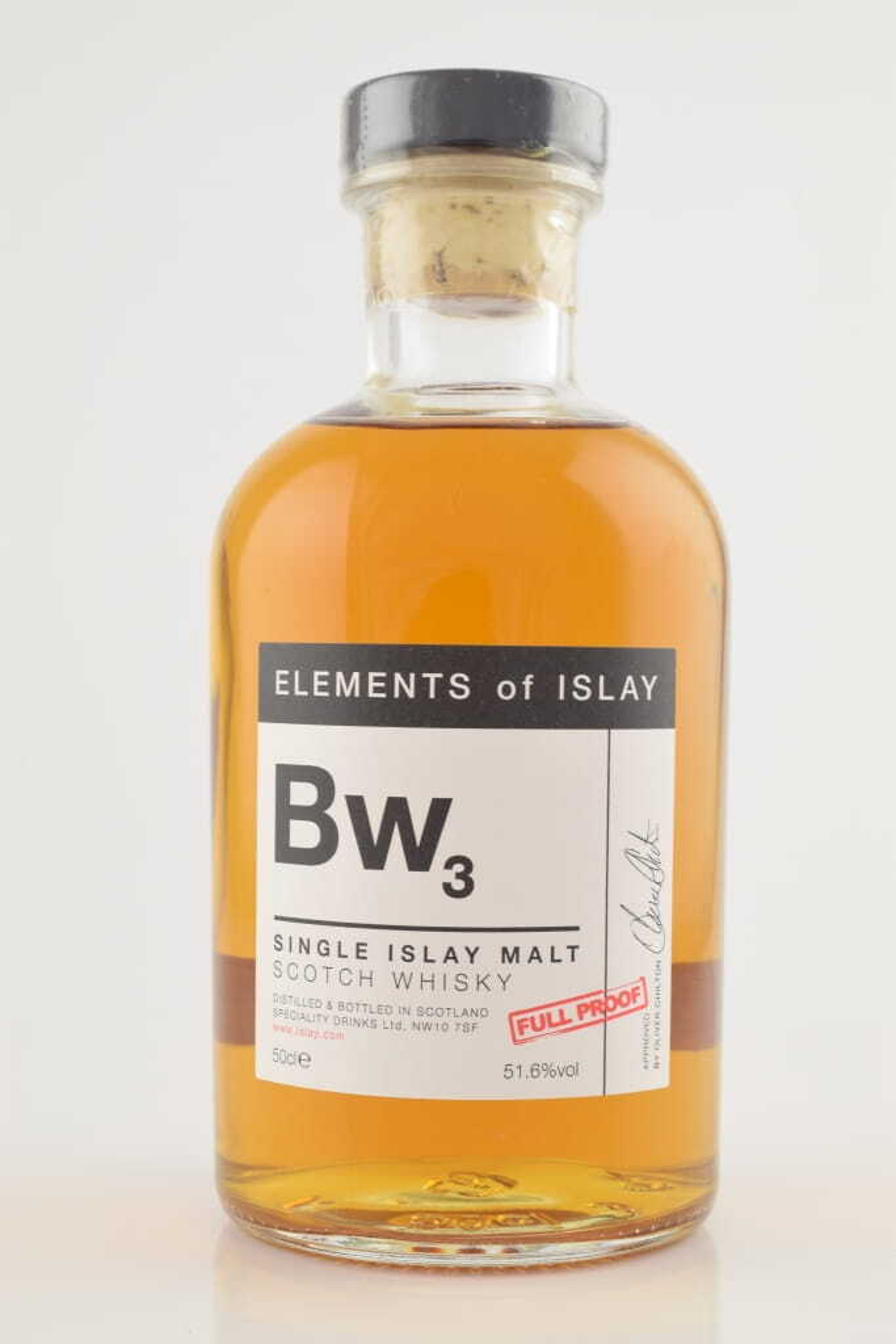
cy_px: 672
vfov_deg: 33.4
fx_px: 2239
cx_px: 448
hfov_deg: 22.6
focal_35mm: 60
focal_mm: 40
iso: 100
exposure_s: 1/15
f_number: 10
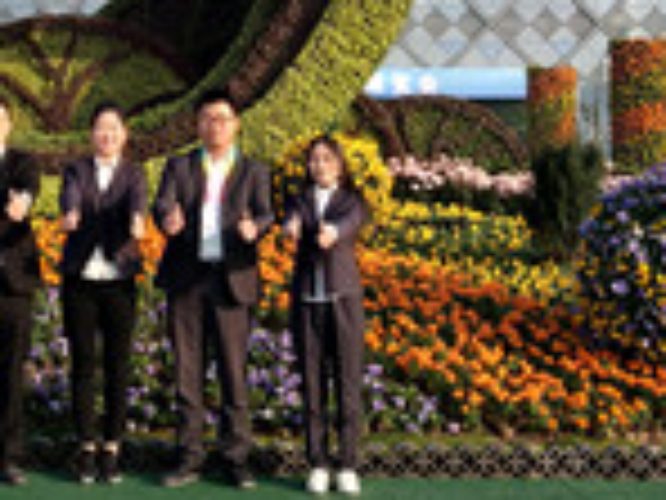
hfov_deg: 20.0
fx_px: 1866
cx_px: 108
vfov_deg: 15.0
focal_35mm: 97
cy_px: 5
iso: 50
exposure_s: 1/1332
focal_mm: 3.95
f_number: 1.8
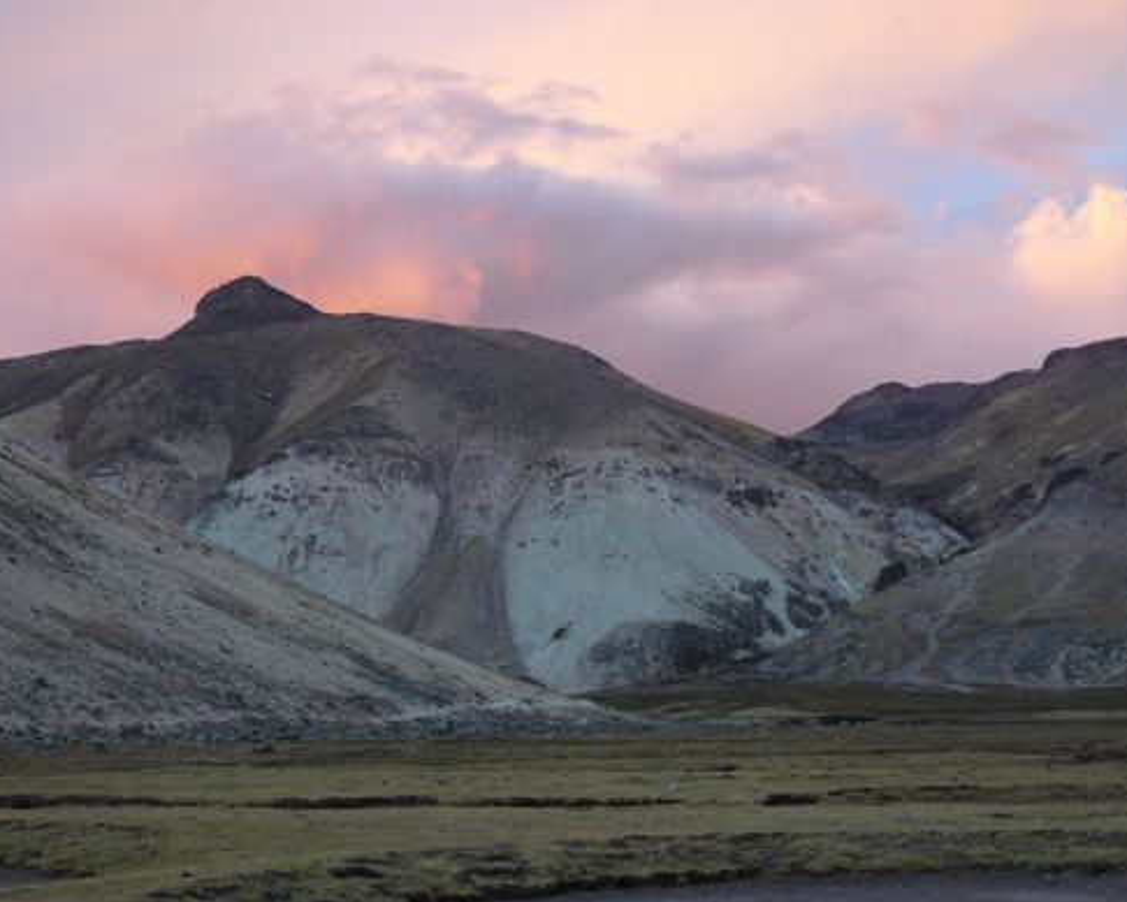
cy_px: 467
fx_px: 2135
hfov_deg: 29.6
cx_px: 526
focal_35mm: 64
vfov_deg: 23.9
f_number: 3.5
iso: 160
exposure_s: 1/30
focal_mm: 8.7
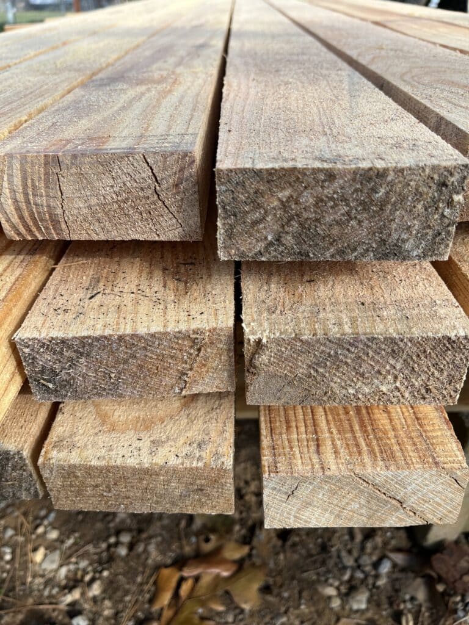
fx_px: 470
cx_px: 234
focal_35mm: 26
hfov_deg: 53.1
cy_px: 312
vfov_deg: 67.3
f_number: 1.6
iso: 50
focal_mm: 5.1
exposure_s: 1/657
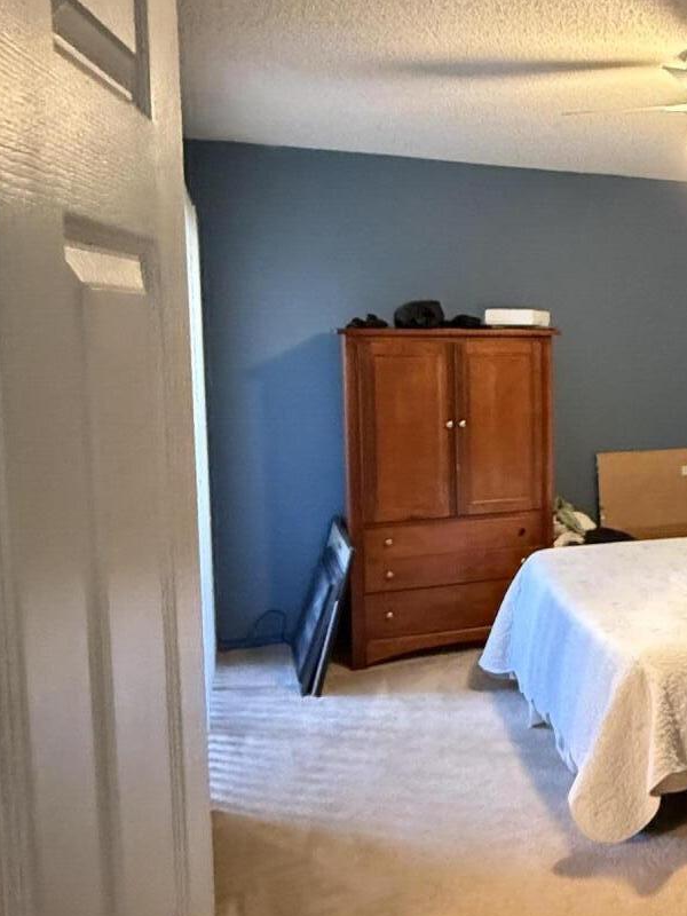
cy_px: 409
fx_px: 926
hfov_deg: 35.8
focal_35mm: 35
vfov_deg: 52.5
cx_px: 720
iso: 1000
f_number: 2.2
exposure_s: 1/40
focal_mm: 2.22
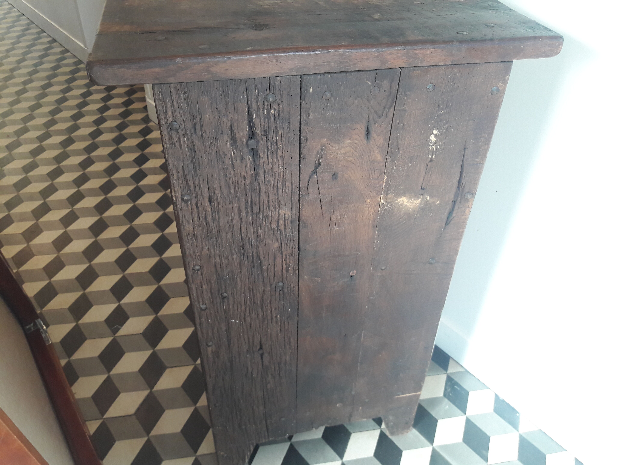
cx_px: 310
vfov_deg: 49.7
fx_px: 502
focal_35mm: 28
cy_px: 232
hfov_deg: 63.4
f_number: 1.9
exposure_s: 1/33
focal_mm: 3.7
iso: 125
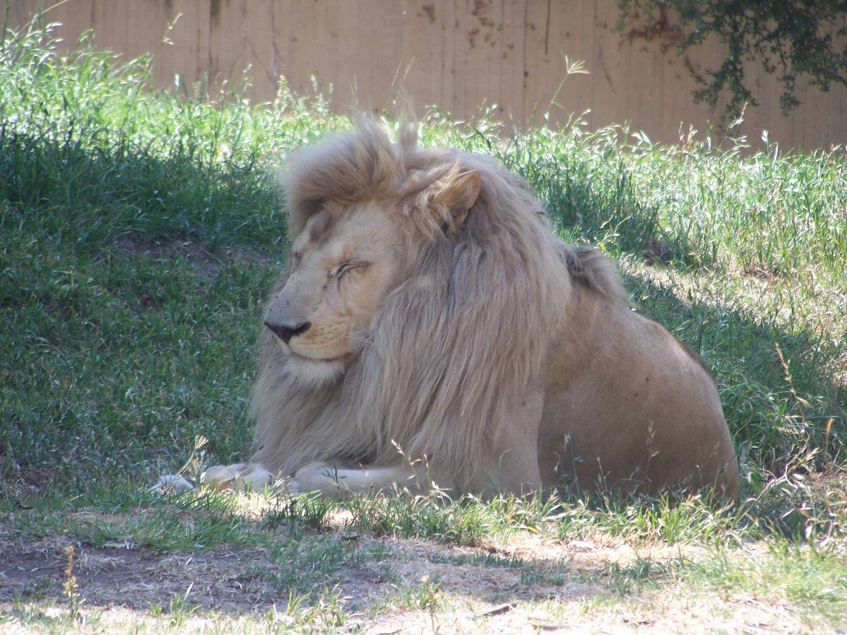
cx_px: 424
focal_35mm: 432
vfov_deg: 3.4
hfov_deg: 4.6
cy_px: 318
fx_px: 10570
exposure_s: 1/100
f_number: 4.8
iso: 64
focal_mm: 70.2
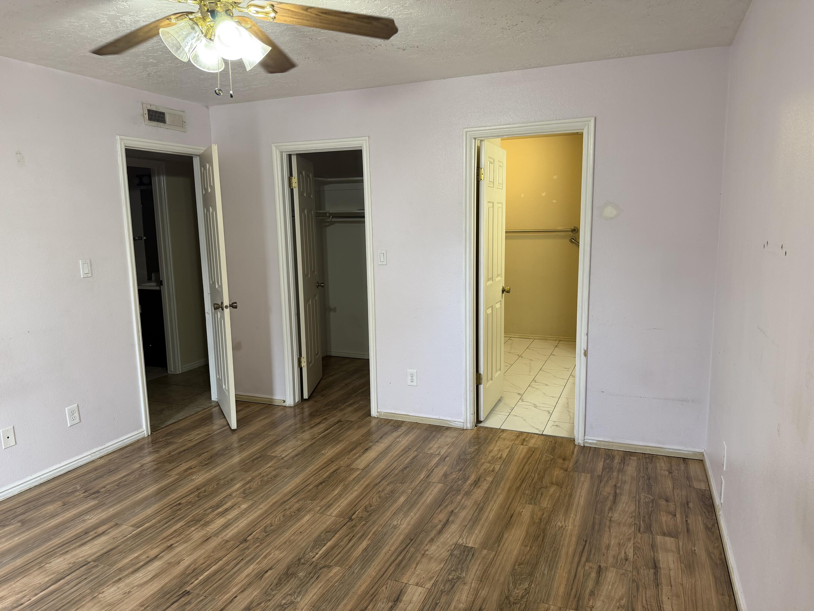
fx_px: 564
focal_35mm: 24
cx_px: 407
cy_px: 306
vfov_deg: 56.8
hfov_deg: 71.6
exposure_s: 1/60
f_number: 1.78
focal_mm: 6.76
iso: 160
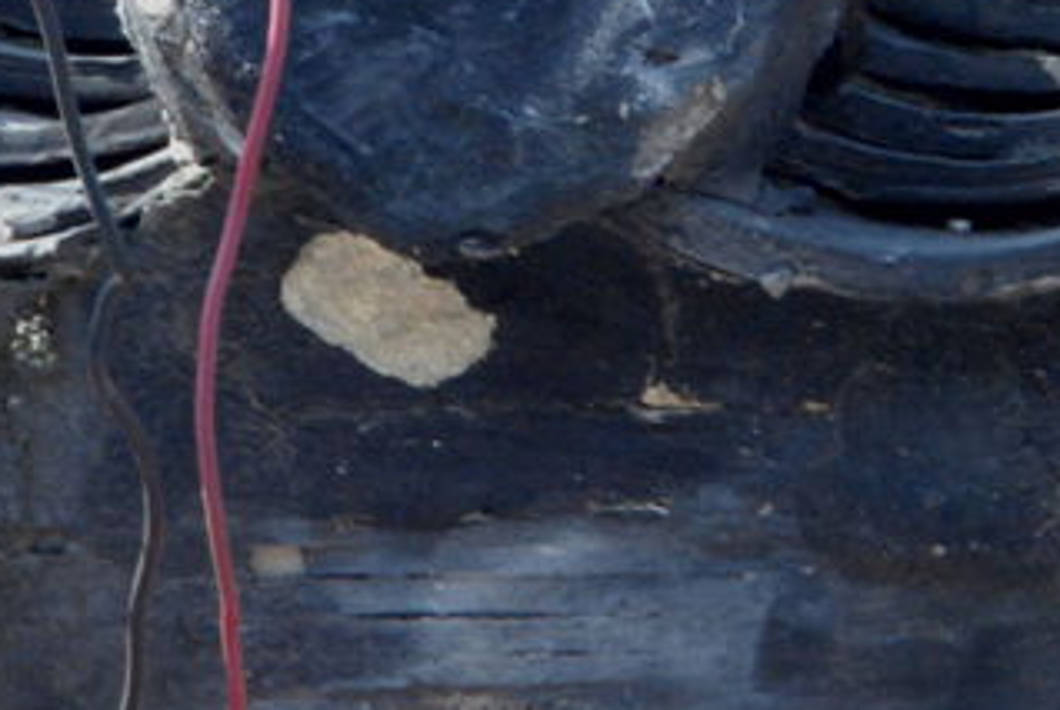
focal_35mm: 508
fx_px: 14967
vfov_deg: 2.7
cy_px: -55
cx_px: 513
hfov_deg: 4.1
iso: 1600
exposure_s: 1/80
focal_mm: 105
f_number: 16
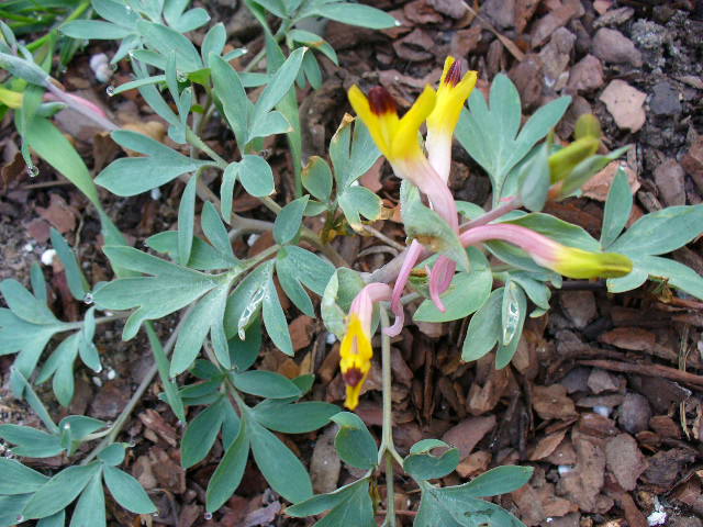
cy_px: 264
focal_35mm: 37
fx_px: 751
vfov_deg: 38.7
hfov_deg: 50.1
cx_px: 352
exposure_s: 1/80
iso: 100
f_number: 2.8
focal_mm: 6.1
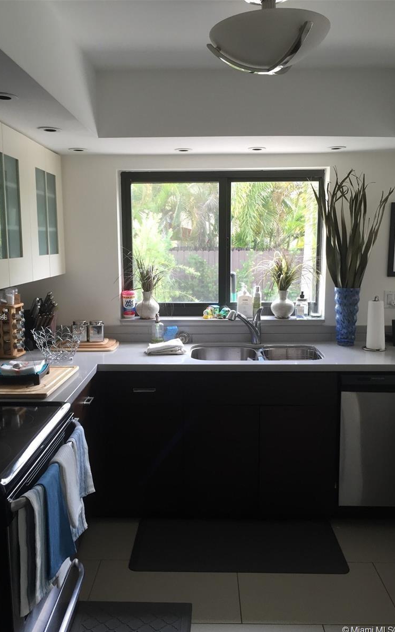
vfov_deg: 61.2
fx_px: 534
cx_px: 199
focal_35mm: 31
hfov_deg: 40.6
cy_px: 318
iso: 32
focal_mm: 4.15
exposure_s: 1/40
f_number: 2.2
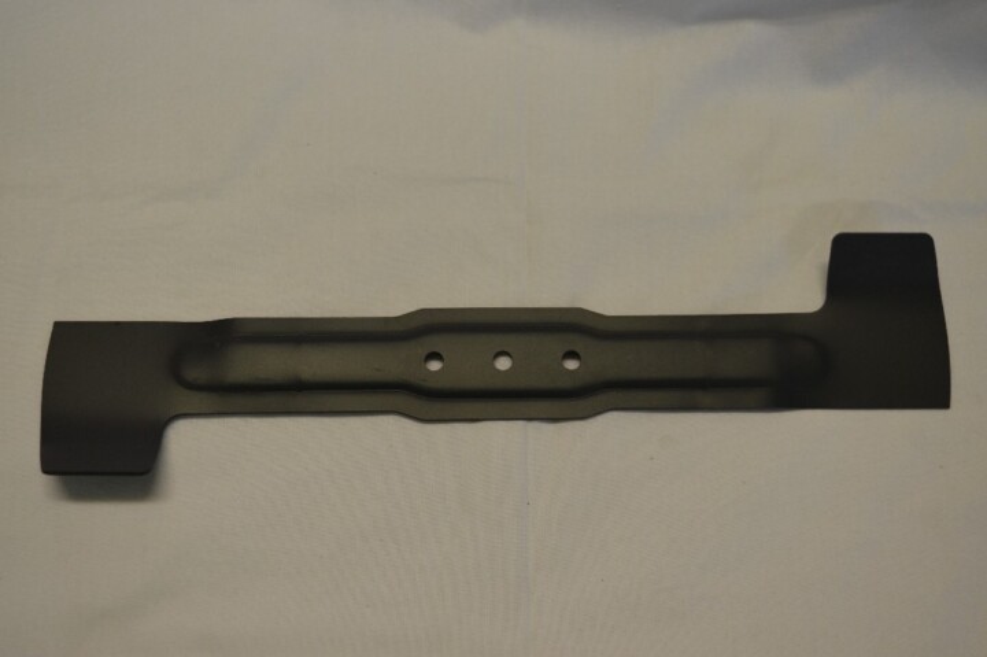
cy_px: 328
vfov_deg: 28.0
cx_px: 494
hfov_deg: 41.1
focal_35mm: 48
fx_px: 1315
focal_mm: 32
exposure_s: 1/80
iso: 400
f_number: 4.5
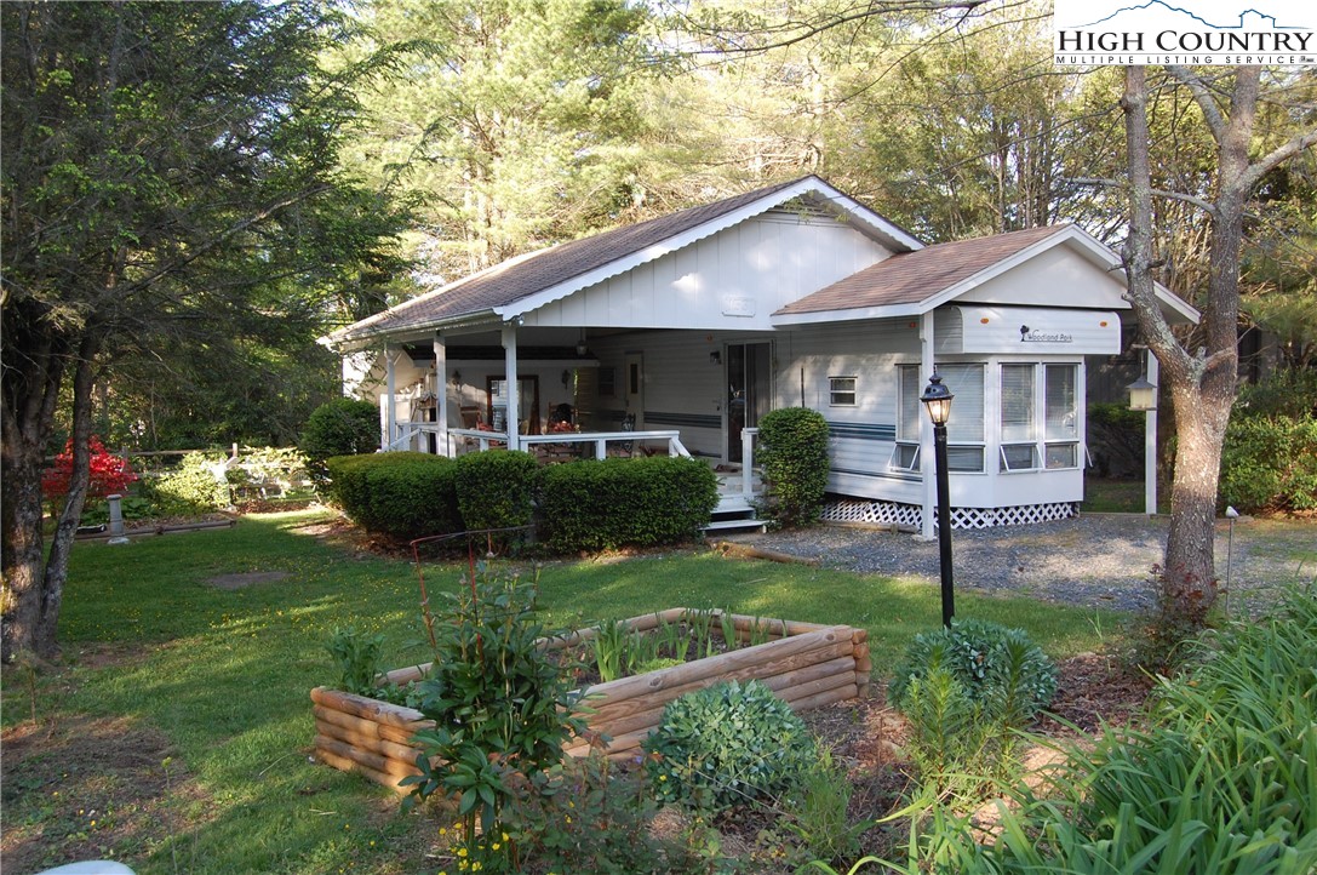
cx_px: 658
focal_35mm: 30
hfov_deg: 62.0
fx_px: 1096
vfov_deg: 43.5
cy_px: 438
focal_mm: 20
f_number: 5.6
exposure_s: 1/125
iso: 400
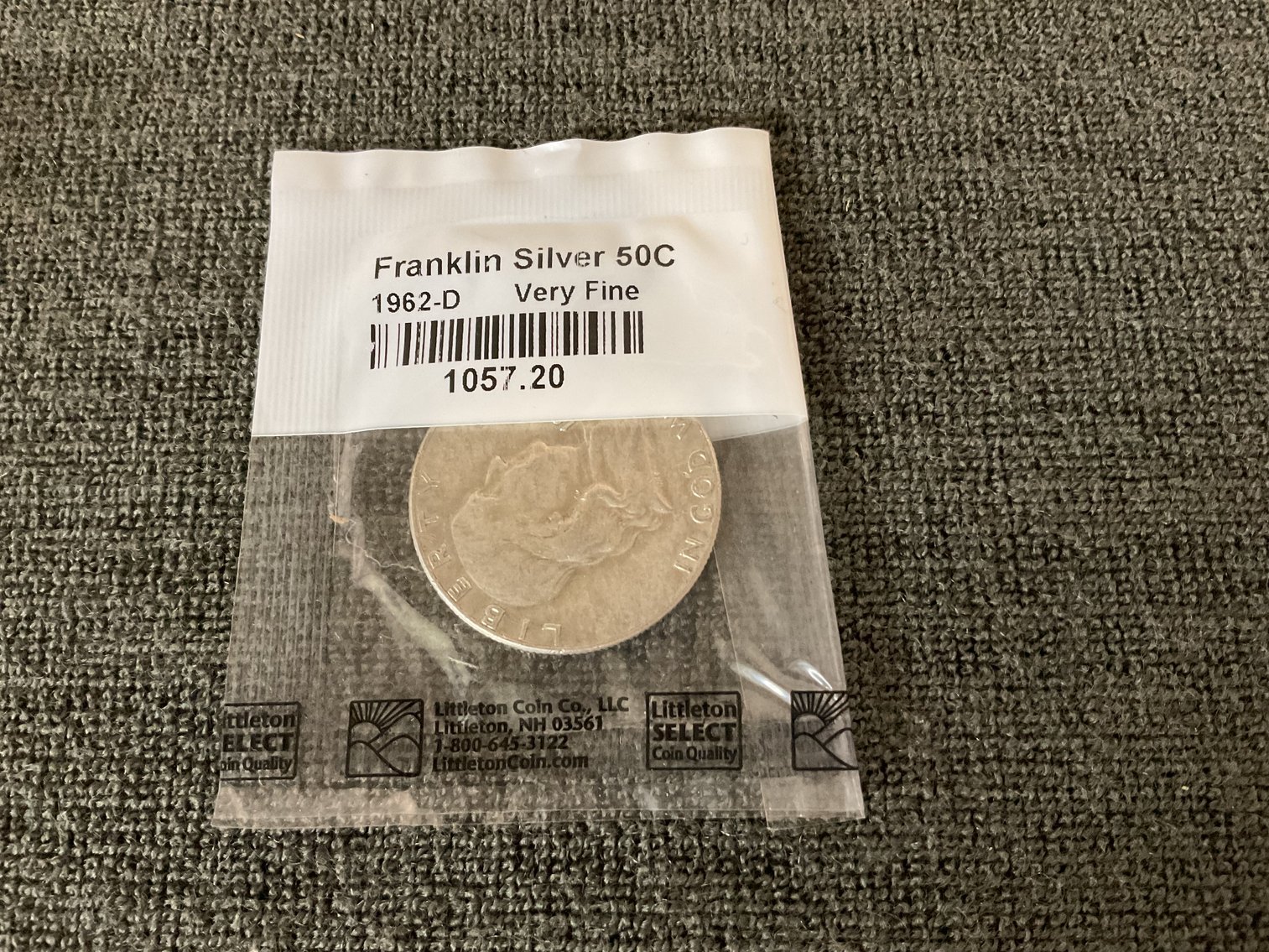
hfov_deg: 61.7
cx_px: 634
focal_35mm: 29
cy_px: 476
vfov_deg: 48.2
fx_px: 1063
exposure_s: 1/30
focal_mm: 3
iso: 400
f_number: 1.8
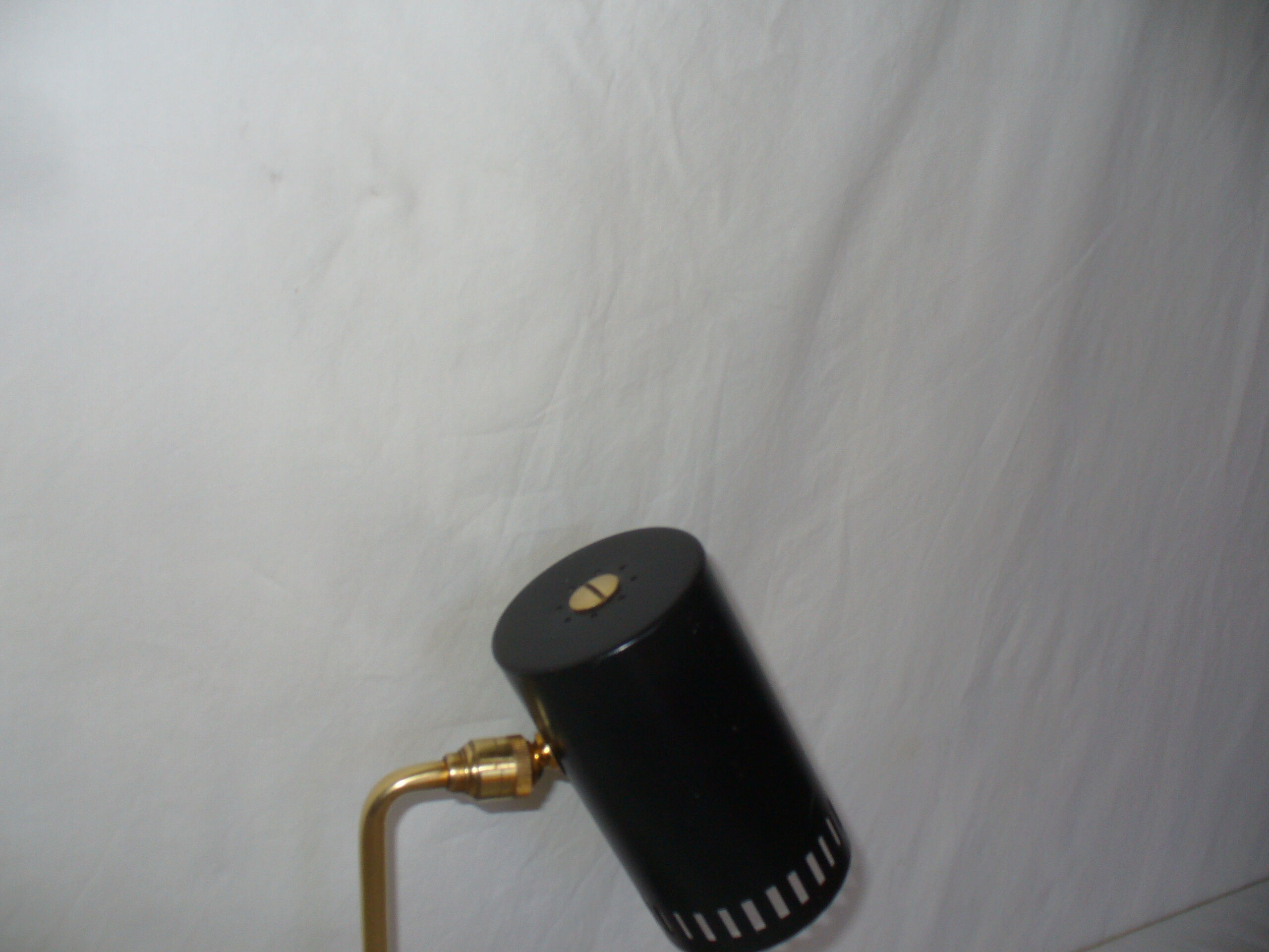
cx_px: 634
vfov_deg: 38.7
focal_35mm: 37
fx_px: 1356
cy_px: 476
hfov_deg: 50.1
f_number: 2.8
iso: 80
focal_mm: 6.1
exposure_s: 1/60
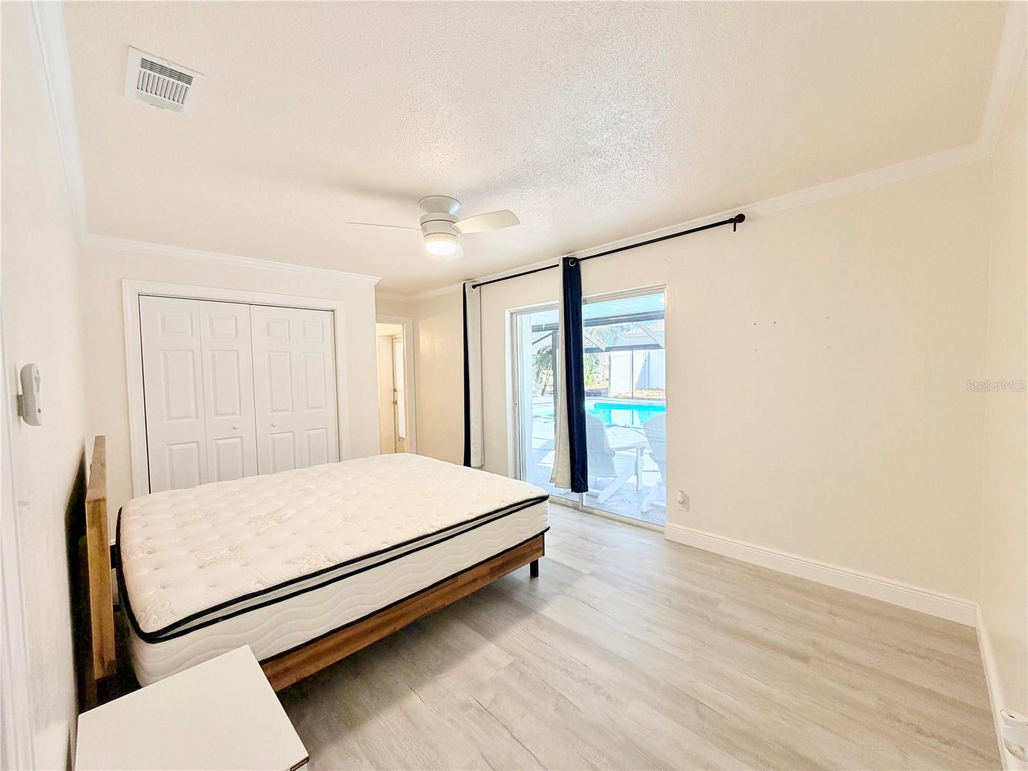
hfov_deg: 102.1
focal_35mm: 14
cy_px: 386
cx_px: 514
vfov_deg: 85.7
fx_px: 416
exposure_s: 1/60
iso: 200
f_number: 2.2
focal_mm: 2.22
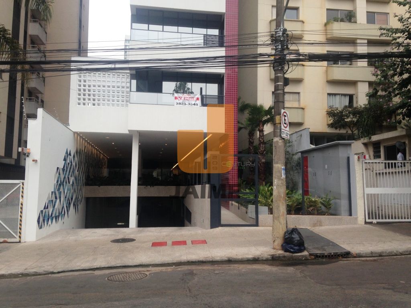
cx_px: 206
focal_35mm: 33
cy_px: 154
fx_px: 392
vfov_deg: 42.9
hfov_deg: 55.4
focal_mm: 4.12
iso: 50
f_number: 2.4
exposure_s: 1/143
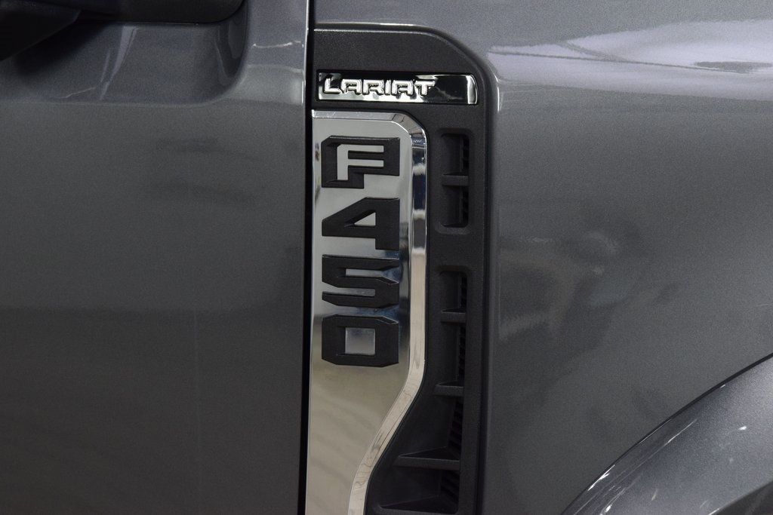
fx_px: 2255
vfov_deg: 13.0
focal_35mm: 105
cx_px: 386
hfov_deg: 19.5
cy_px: 258
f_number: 7.1
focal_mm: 70
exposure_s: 1/30
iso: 1250
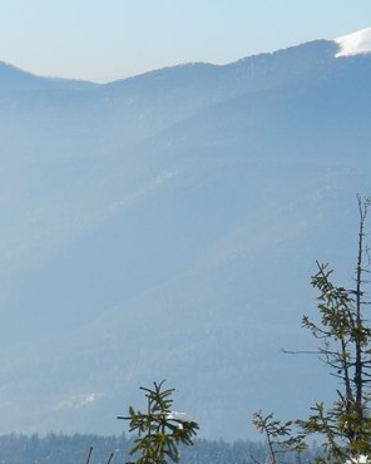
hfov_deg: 6.7
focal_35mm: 227
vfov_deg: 8.5
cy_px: 258
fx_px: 3116
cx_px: 595
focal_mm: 14.9
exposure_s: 1/1250
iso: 160
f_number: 4.4
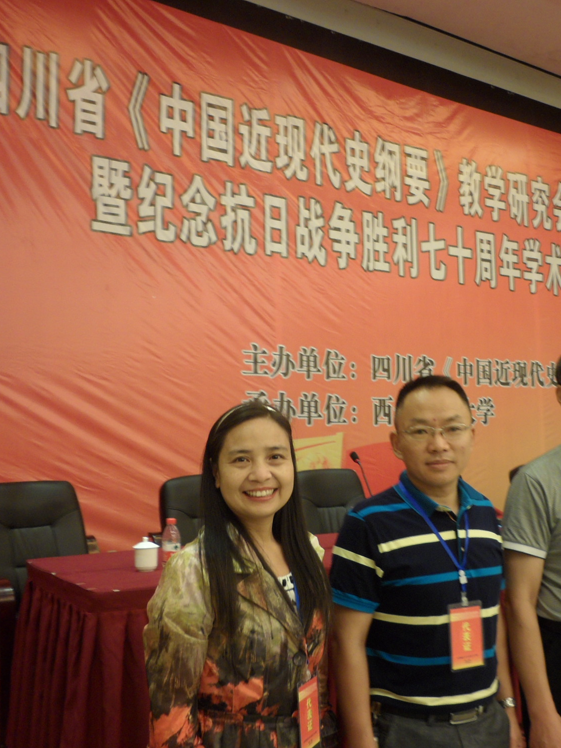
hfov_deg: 38.2
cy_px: 384
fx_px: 799
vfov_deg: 50.1
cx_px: 379
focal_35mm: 37
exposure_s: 1/3
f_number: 3.5
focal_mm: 4.9
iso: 80
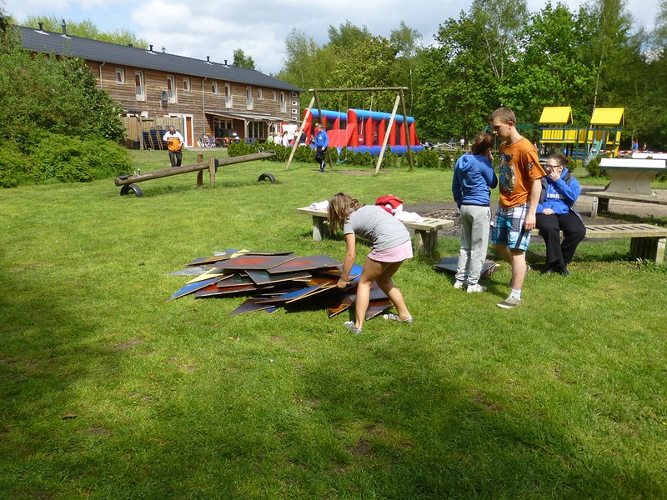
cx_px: 334
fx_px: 520
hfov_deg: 65.3
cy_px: 250
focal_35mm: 27
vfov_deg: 51.4
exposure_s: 1/640
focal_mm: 4.8
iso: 100
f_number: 4
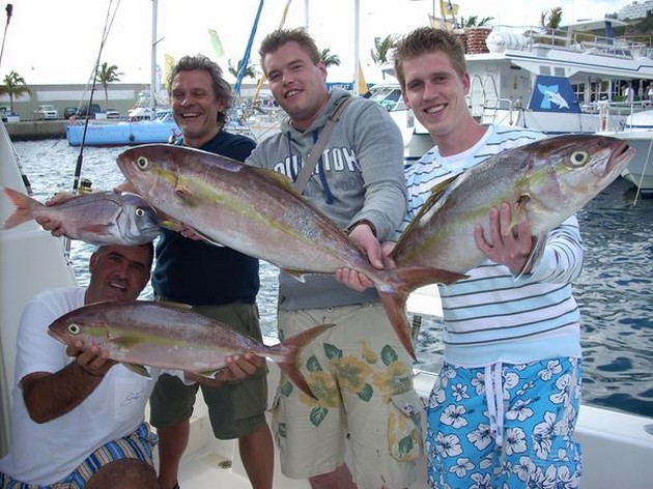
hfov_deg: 50.2
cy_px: 244
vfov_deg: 38.6
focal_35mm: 37
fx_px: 698
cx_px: 326
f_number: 2.8
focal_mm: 6.2
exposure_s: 1/261
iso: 64
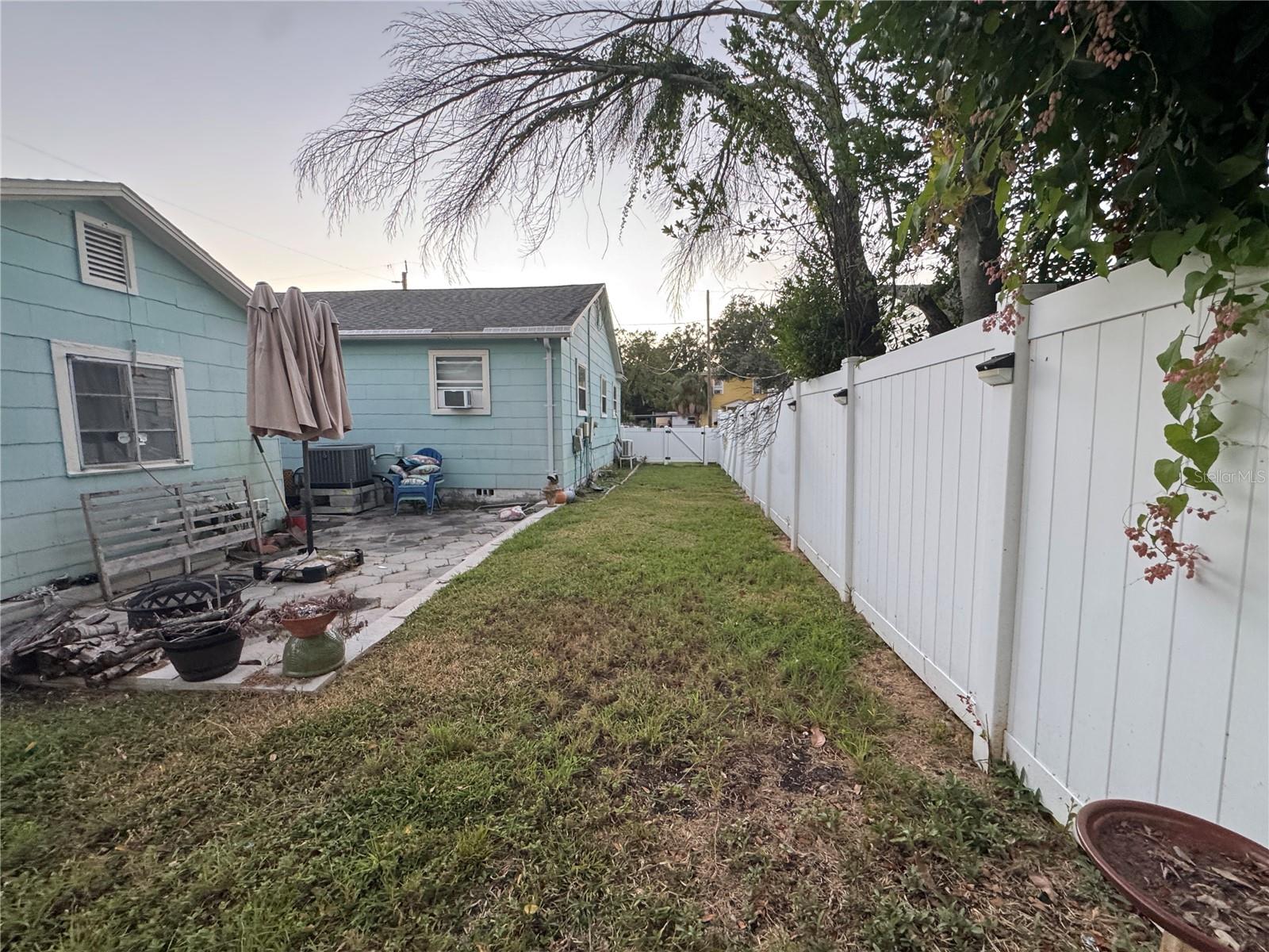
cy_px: 476
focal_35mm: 14
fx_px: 513
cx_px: 634
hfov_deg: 102.1
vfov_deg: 85.7
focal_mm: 2.22
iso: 320
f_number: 2.2
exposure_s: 1/99
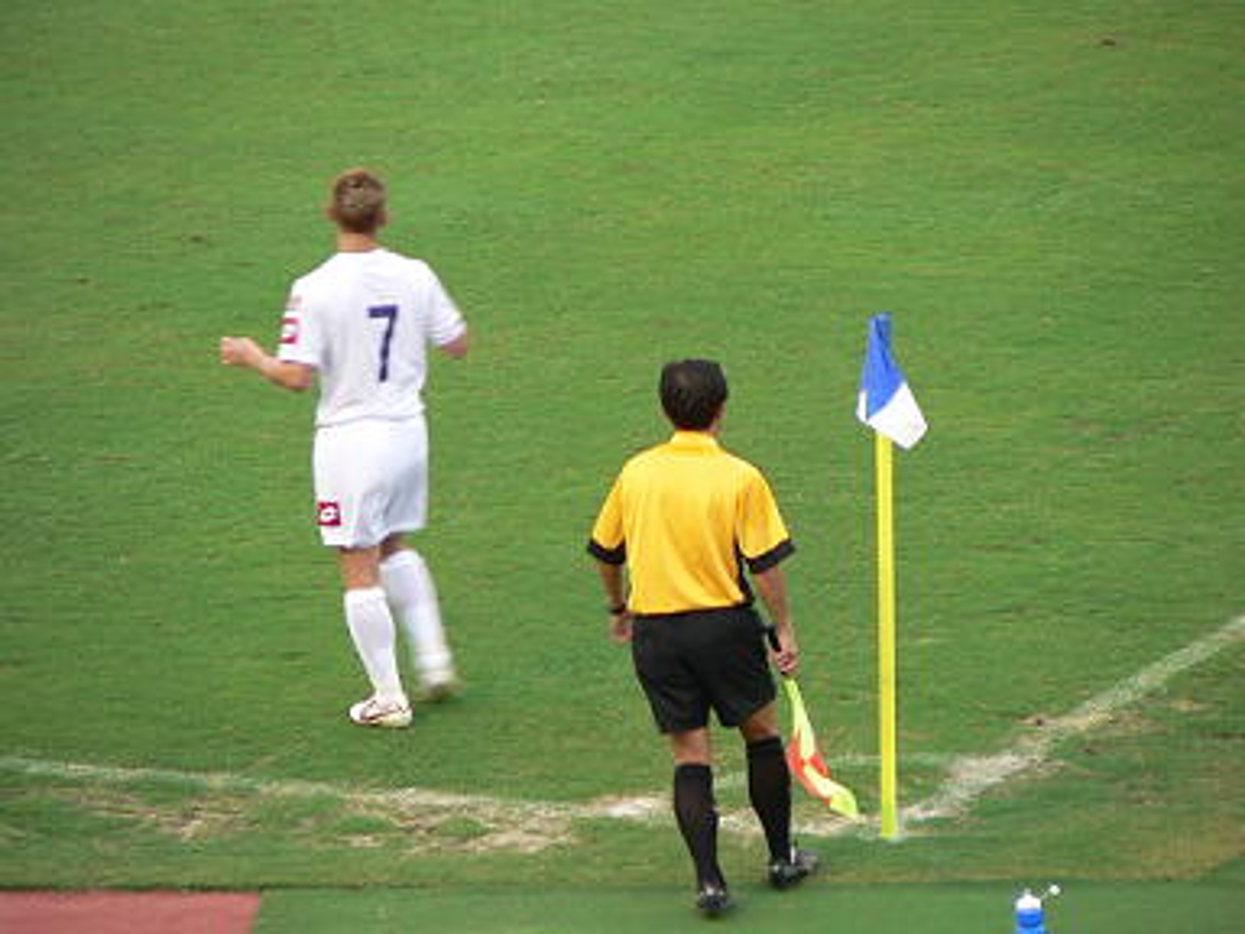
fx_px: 14279
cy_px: 467
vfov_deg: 3.7
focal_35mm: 397
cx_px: 622
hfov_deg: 5.0
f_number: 3.3
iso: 80
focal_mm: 66.1
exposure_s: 1/50
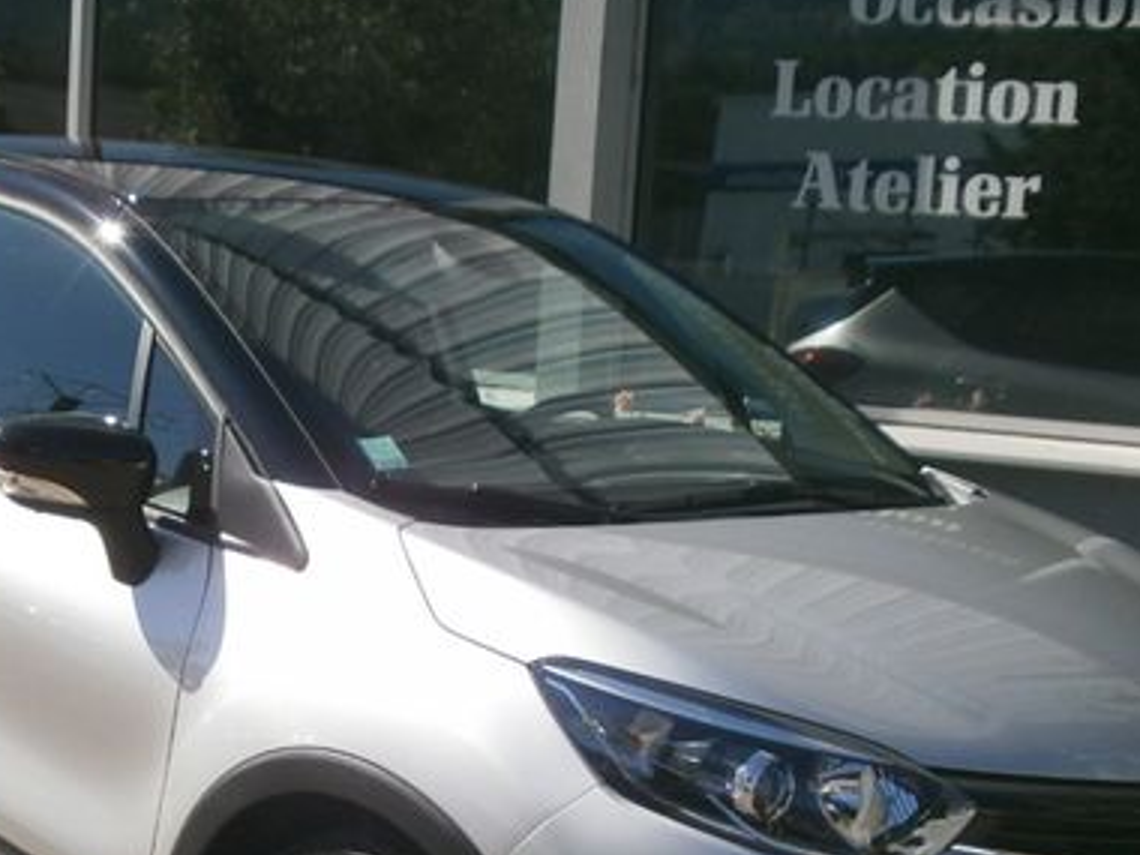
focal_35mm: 82
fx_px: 2700
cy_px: 783
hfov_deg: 23.8
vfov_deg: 17.7
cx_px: 438
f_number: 3.4
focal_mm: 6.9
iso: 100
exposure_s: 1/1000
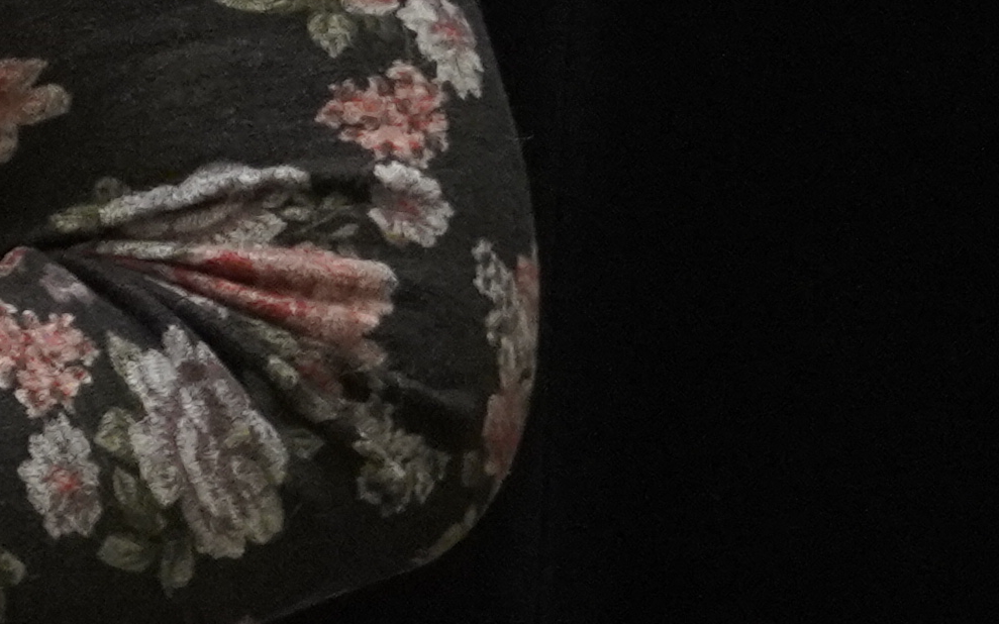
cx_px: -1386
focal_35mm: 269
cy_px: -395
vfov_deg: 4.8
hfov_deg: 7.3
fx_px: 7326
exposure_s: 1/60
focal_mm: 29
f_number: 4.5
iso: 2500
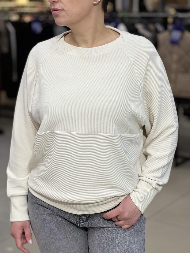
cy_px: 126
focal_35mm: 77
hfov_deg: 19.1
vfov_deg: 25.3
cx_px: 95
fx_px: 563
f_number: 2.8
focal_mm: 9
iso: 125
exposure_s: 1/100
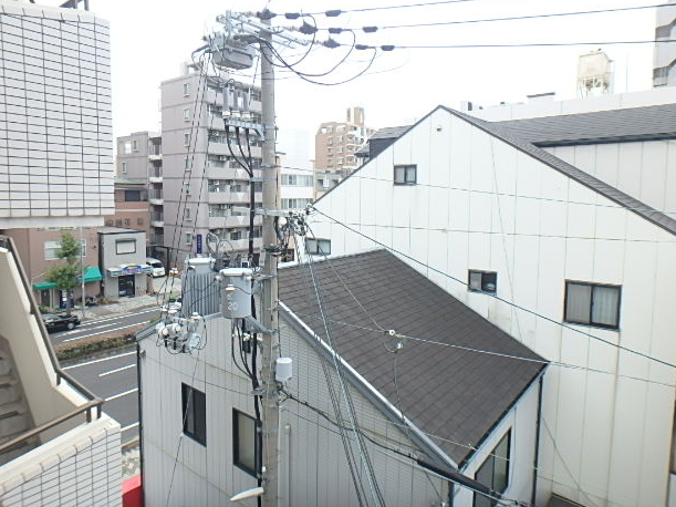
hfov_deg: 76.4
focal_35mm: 22
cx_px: 341
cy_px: 242
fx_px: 430
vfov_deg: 61.0
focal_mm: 3.7
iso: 125
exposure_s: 1/320
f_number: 3.5
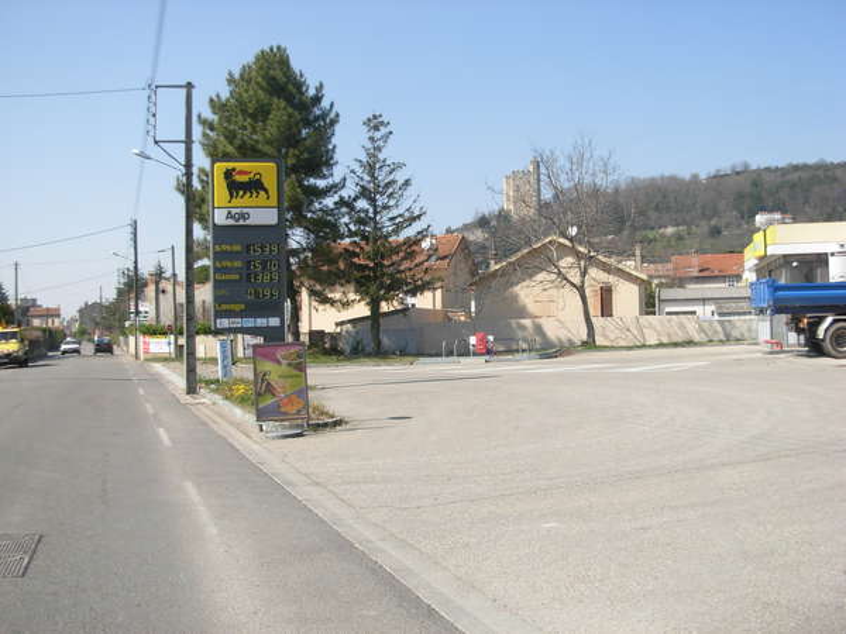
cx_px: 423
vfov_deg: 37.7
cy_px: 317
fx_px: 929
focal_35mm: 38
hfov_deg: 49.0
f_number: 2.9
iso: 79
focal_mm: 6.3
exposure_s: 1/939
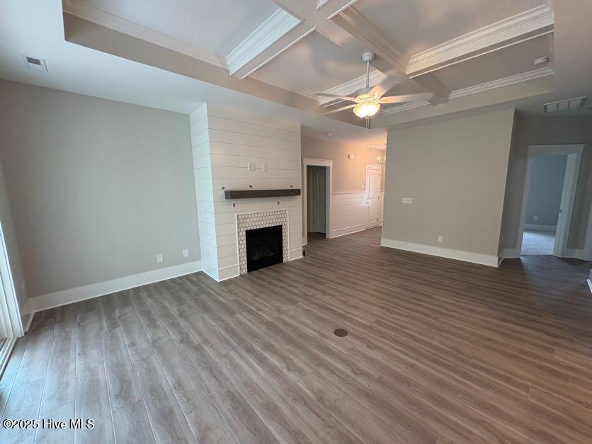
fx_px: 239
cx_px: 296
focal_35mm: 14
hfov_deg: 102.1
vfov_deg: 85.7
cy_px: 222
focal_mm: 2.22
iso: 200
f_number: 2.2
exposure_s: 1/60
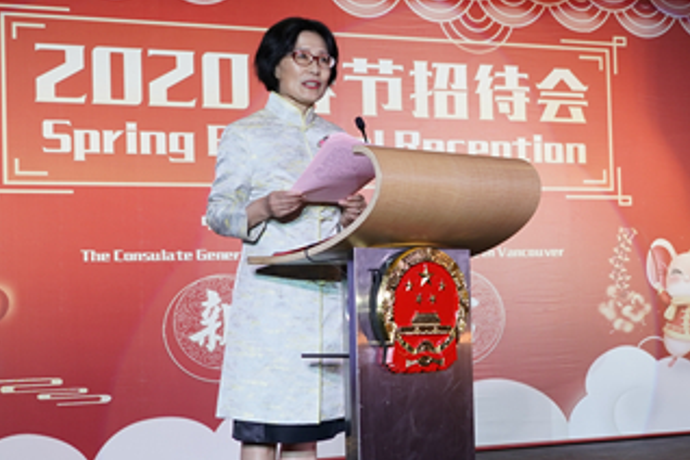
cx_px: 451
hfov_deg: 30.3
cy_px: 257
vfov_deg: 20.6
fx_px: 1265
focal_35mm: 66
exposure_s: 1/50
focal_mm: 28
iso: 250
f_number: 4
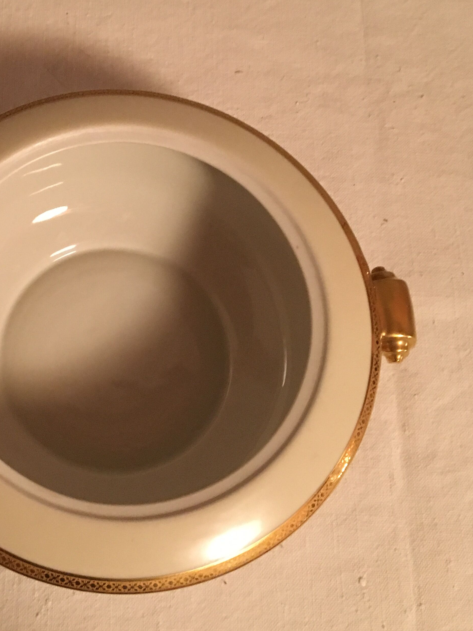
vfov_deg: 40.4
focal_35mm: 47
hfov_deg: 30.3
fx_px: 856
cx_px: 113
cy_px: 280
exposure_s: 1/17
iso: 400
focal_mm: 4.15
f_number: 2.2
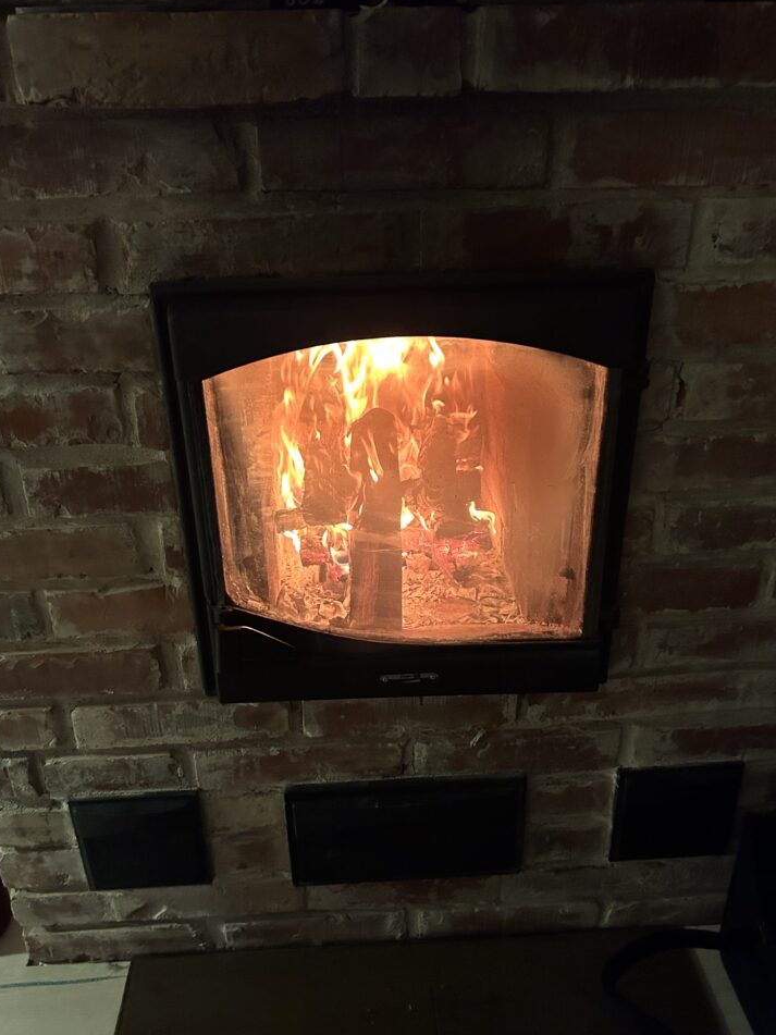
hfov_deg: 49.7
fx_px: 837
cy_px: 495
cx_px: 375
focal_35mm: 28
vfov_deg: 63.4
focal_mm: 5.7
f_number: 1.5
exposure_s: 1/55
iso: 500
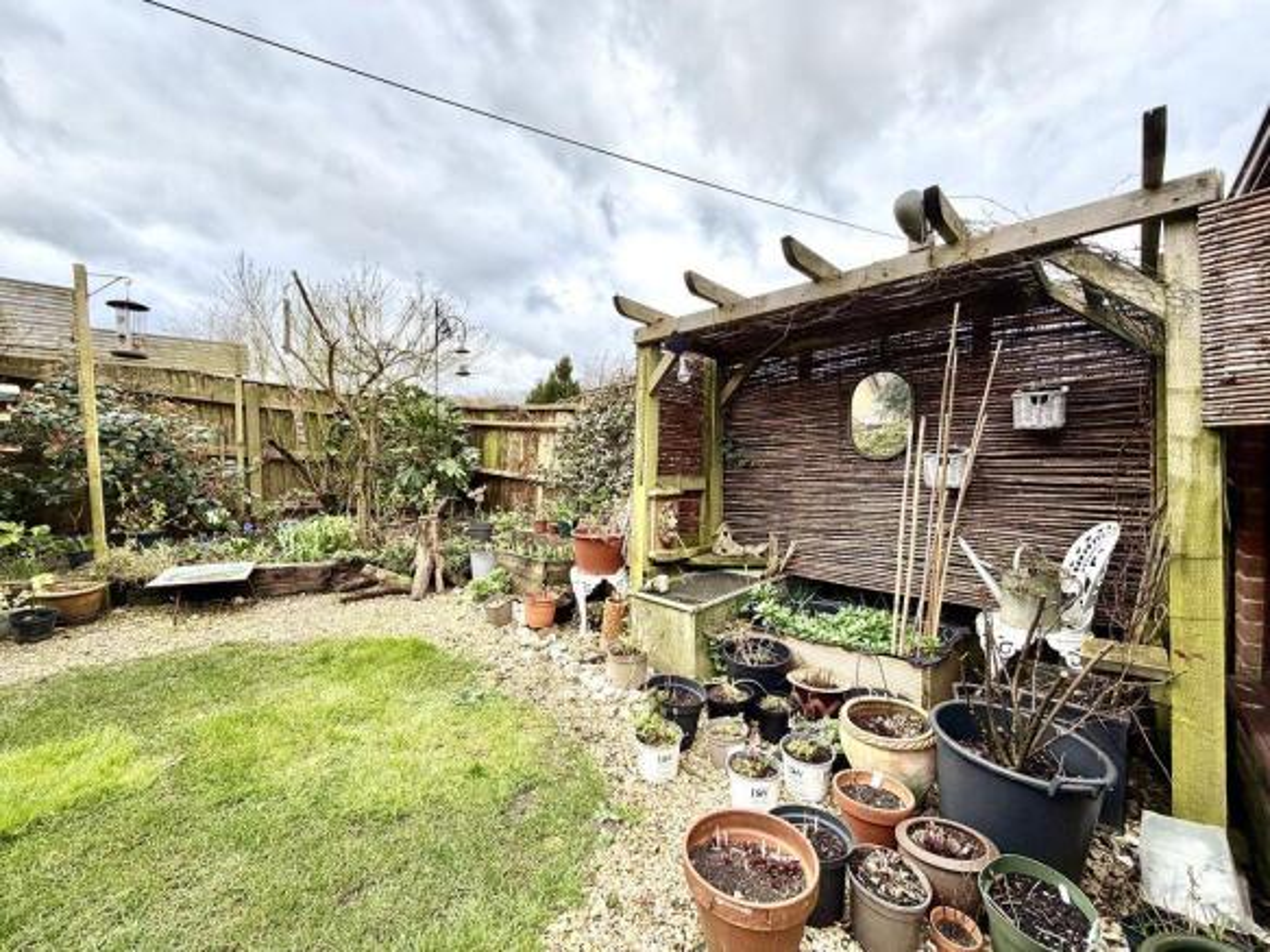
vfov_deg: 85.7
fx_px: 514
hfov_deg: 102.1
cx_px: 635
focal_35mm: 14
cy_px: 476
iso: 50
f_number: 2.2
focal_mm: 2.22
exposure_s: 1/502
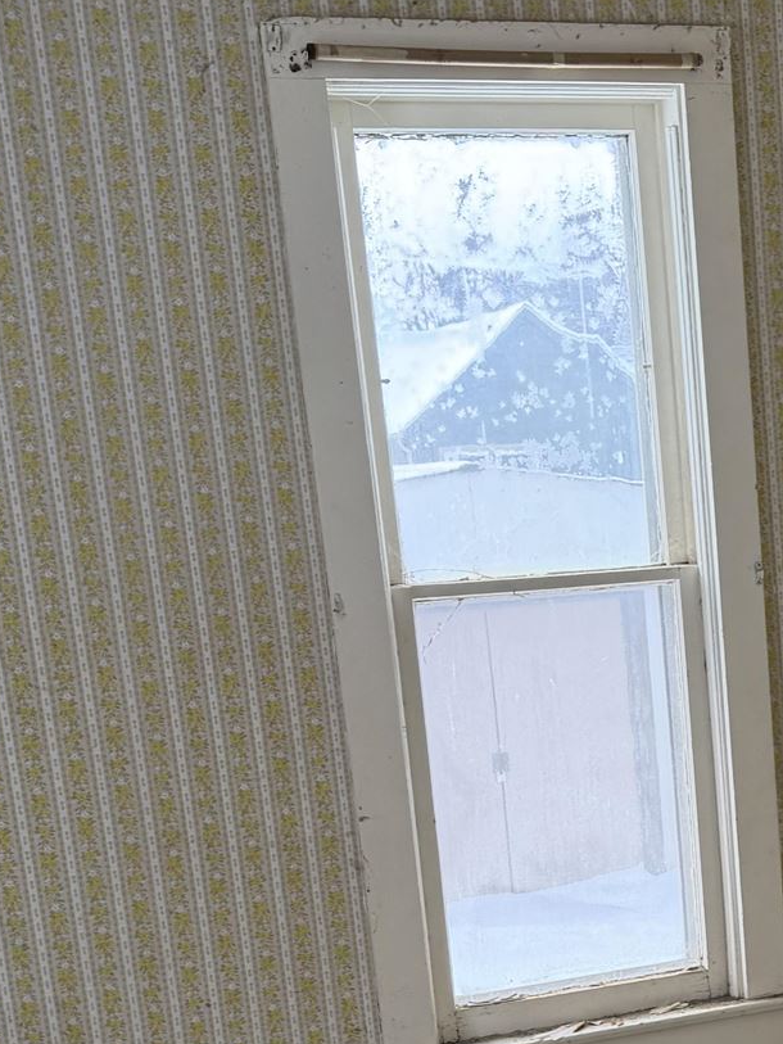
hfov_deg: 20.7
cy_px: 954
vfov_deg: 27.5
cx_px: 846
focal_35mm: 68
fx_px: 2050
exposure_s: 1/165
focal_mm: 6.76
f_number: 1.78
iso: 80
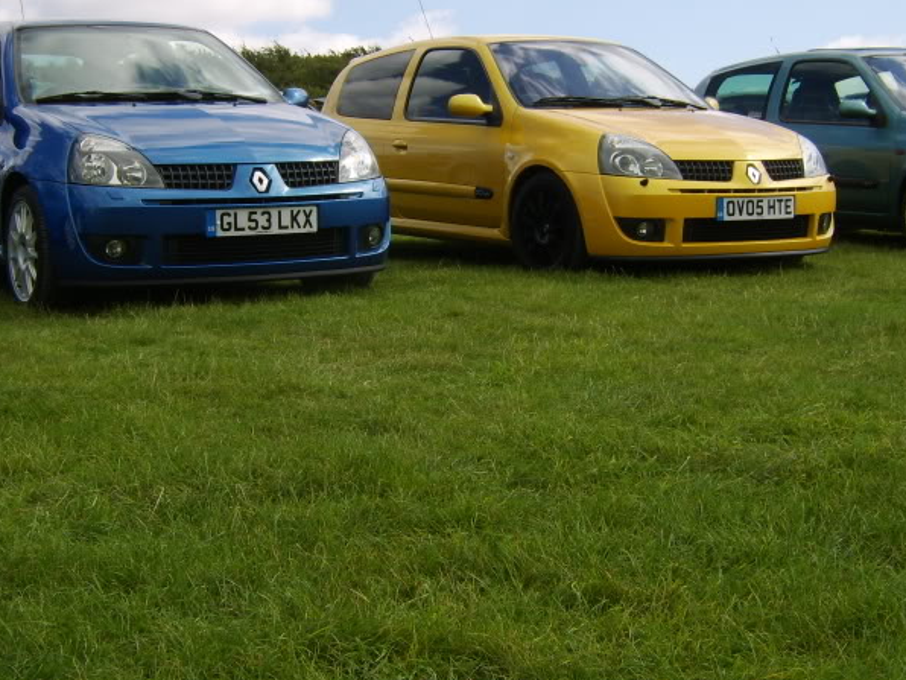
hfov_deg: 37.4
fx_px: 1335
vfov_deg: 28.4
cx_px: 379
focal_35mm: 51
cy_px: 246
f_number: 6.7
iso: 71
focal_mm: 9.86
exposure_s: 1/192
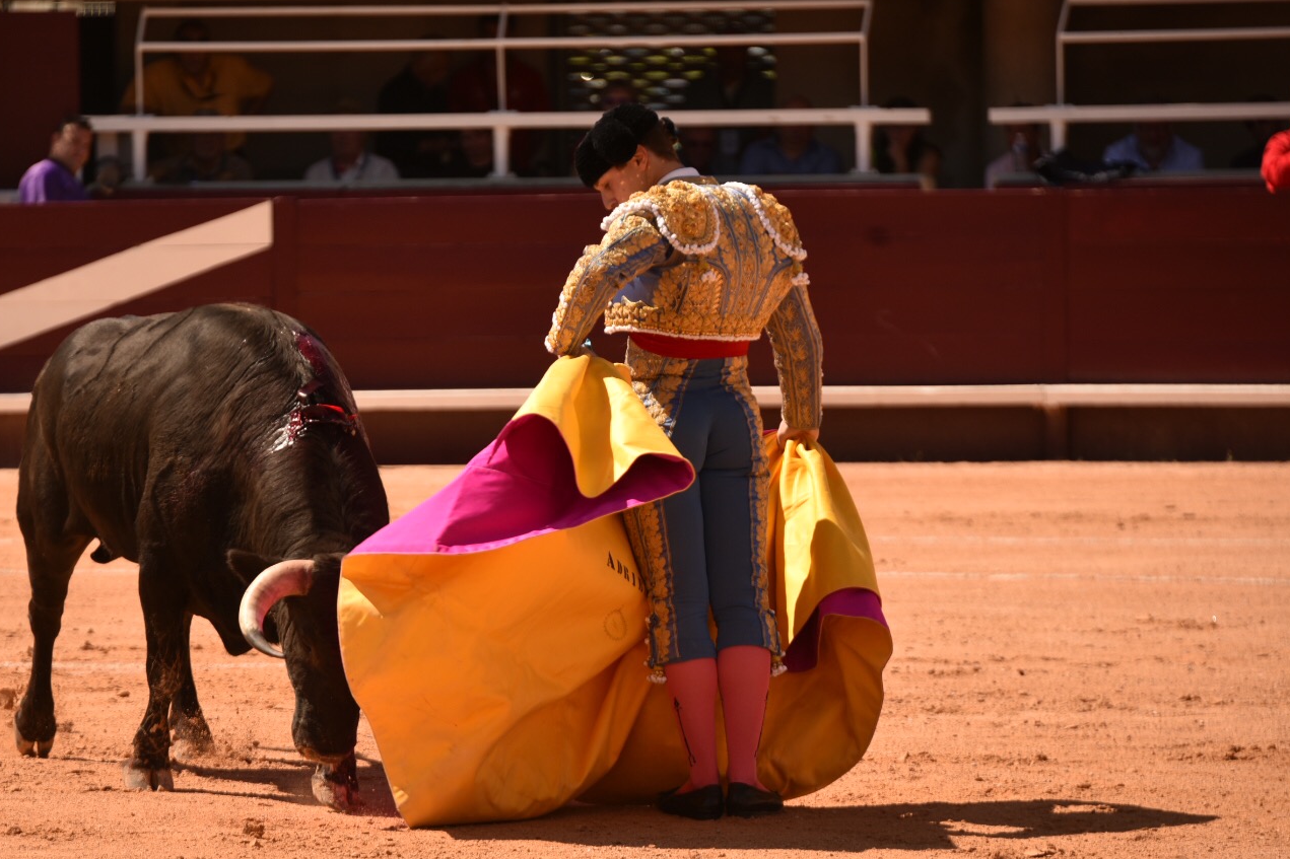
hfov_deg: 8.1
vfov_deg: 5.4
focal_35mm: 255
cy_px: 503
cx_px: 484
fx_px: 9136
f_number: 5.6
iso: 200
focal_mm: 200
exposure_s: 1/1000
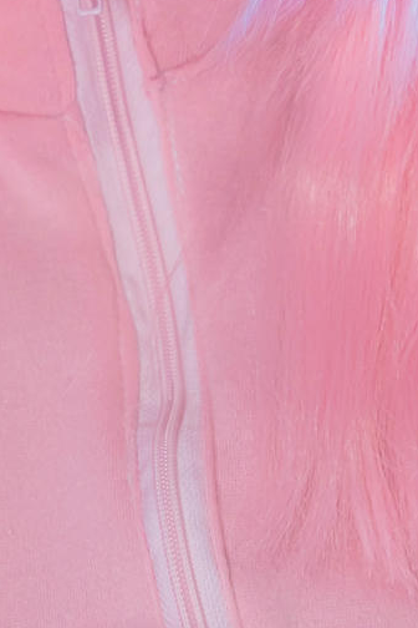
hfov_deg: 2.8
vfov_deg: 4.2
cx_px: 67
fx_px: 8481
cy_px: 679
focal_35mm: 487
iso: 640
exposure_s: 1/100
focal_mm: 70
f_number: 3.5
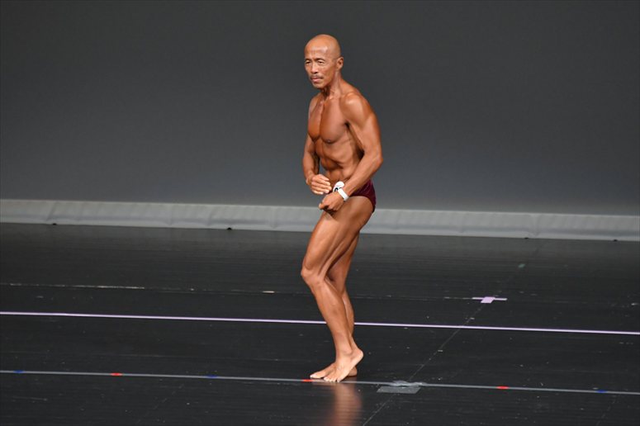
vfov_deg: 3.7
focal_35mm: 375
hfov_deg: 5.5
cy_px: 213
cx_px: 320
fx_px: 6663
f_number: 5.6
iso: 4000
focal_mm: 250
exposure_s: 1/400
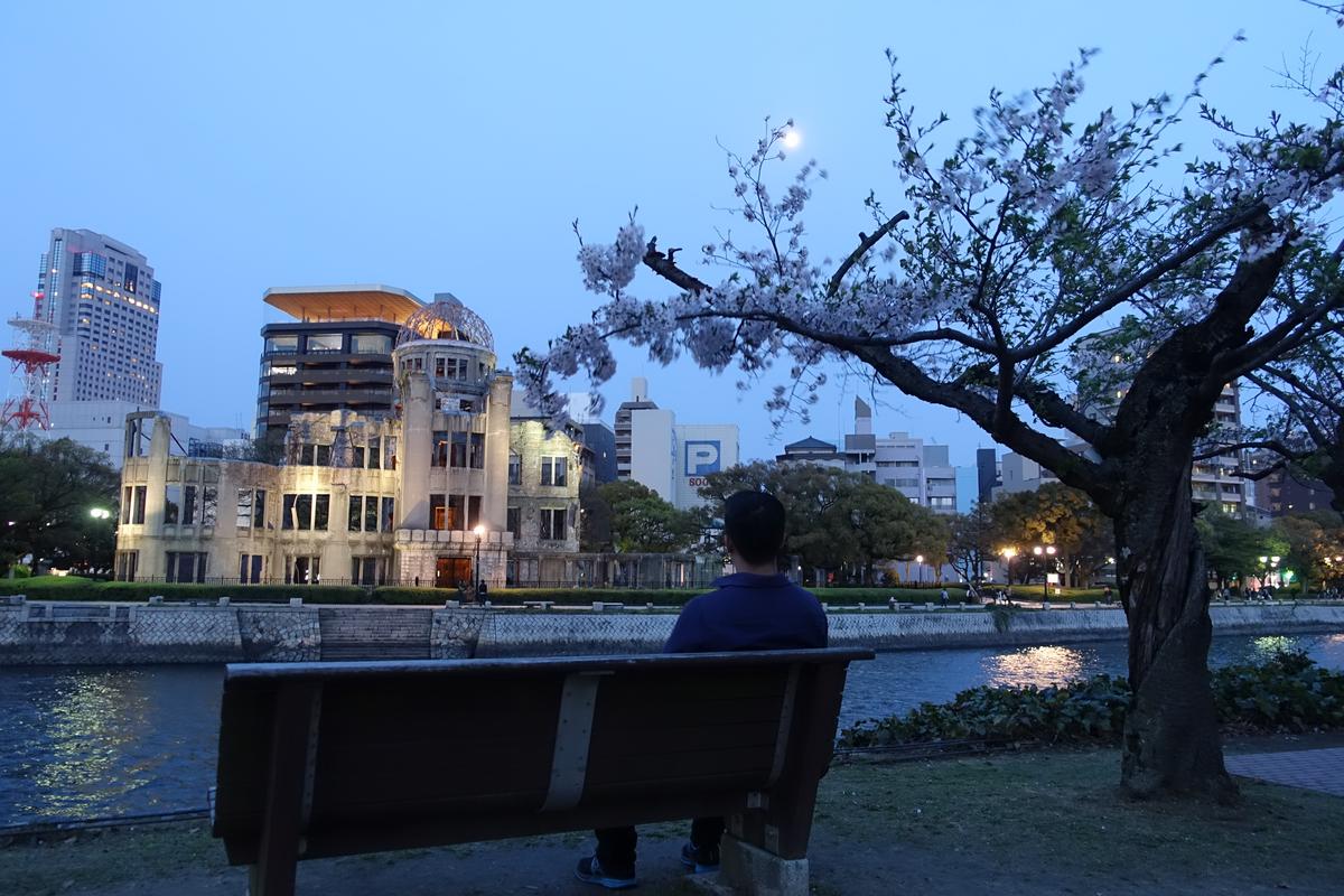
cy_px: 448
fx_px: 1008
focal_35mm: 27
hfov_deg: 67.4
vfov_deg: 47.9
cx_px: 672
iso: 800
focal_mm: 9.84
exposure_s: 1/15
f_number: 2.2
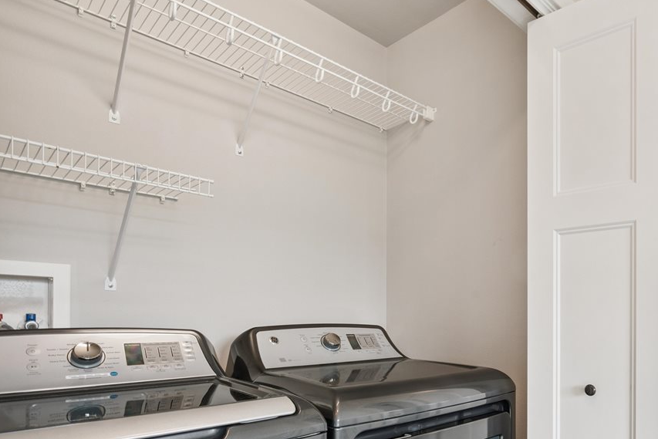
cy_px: 312
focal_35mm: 24
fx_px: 439
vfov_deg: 51.6
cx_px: 449
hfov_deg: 71.1
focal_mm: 16
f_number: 10
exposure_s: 1/8
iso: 400
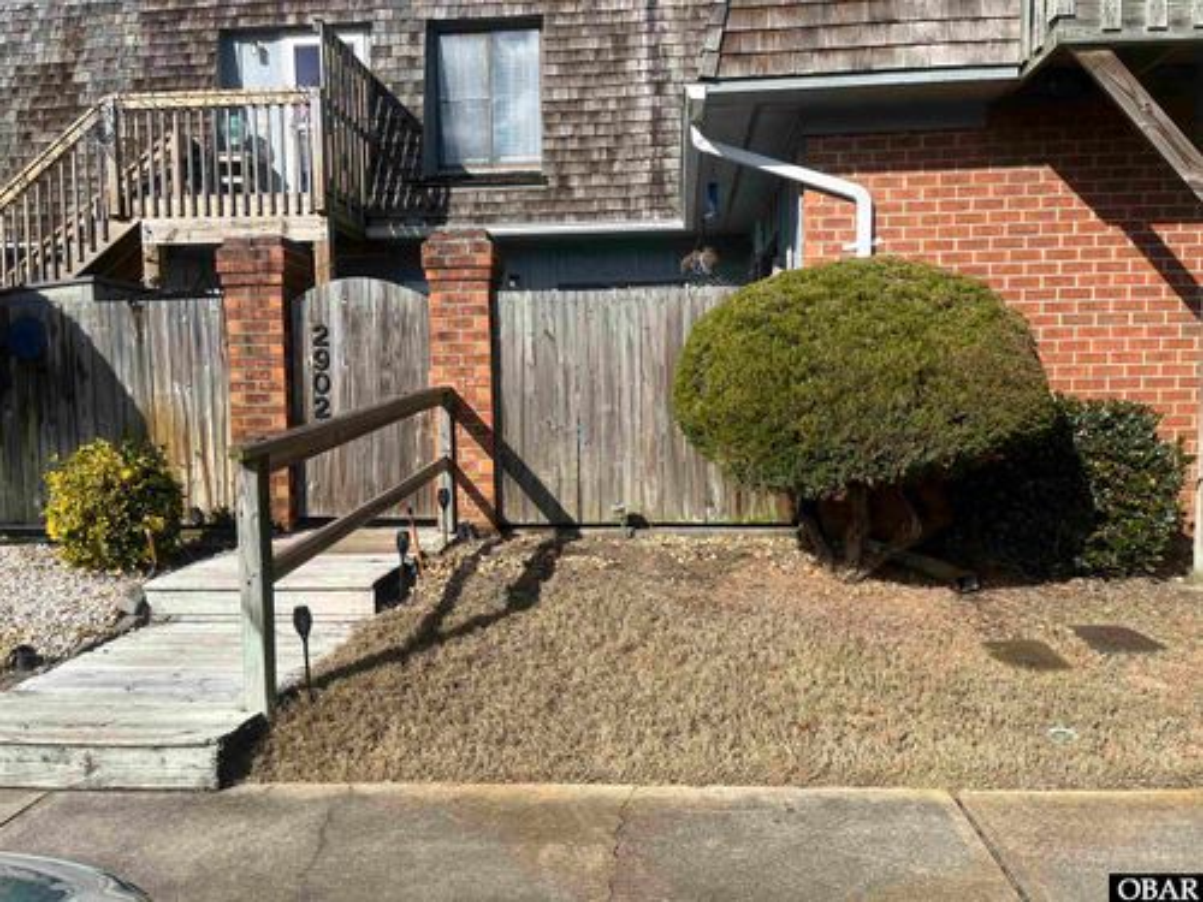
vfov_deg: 53.1
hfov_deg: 67.3
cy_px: 451
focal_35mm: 26
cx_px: 602
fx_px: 904
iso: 50
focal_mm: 5.1
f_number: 1.6
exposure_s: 1/3311
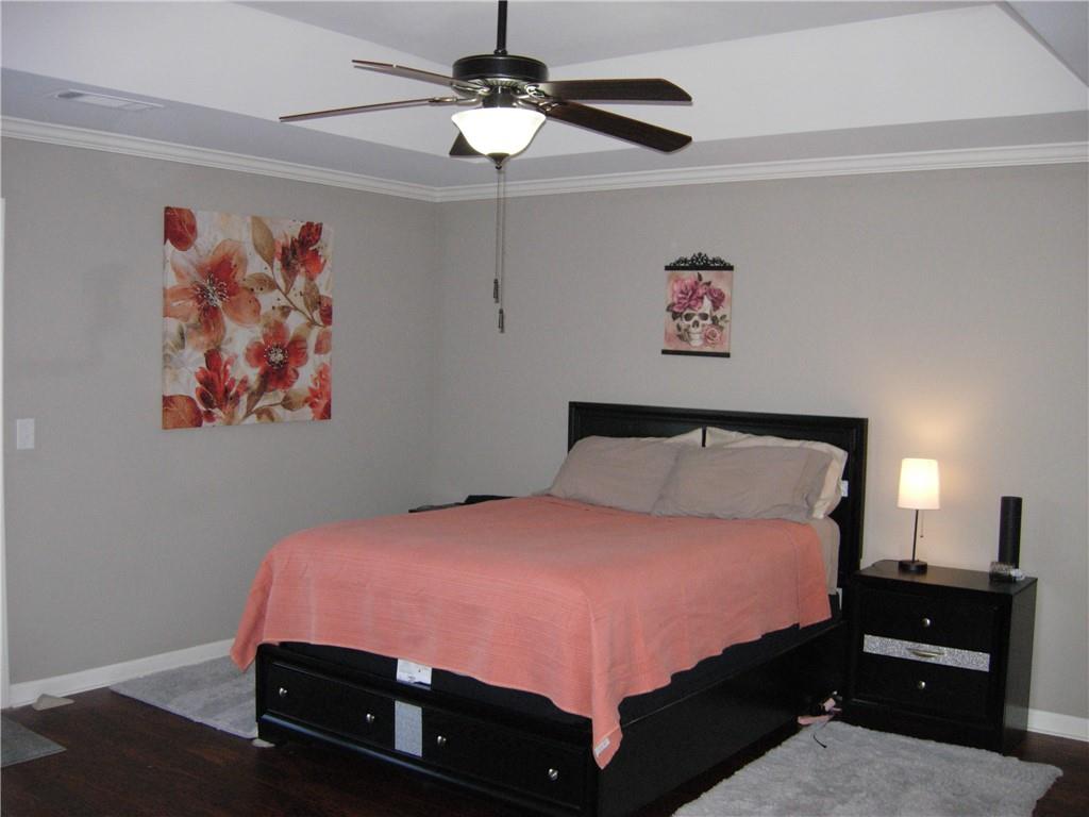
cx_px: 544
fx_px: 1133
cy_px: 408
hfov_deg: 51.4
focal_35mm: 36
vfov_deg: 39.7
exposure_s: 1/181
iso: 200
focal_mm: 7.5
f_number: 2.7
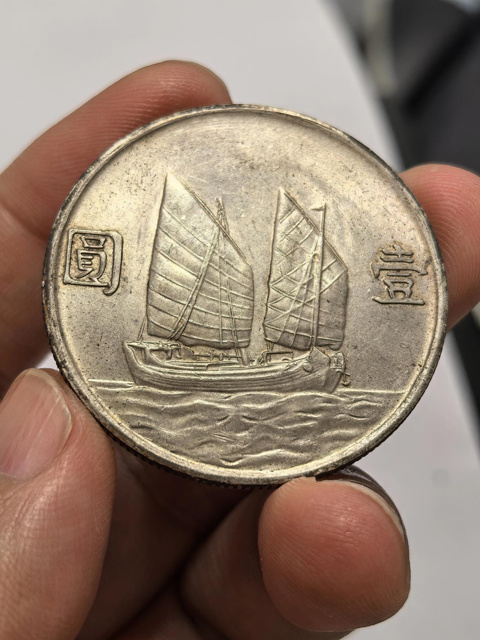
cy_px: 320
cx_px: 240
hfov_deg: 27.0
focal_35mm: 54
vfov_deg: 35.5
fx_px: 998
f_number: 2
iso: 160
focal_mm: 6.98
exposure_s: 1/100
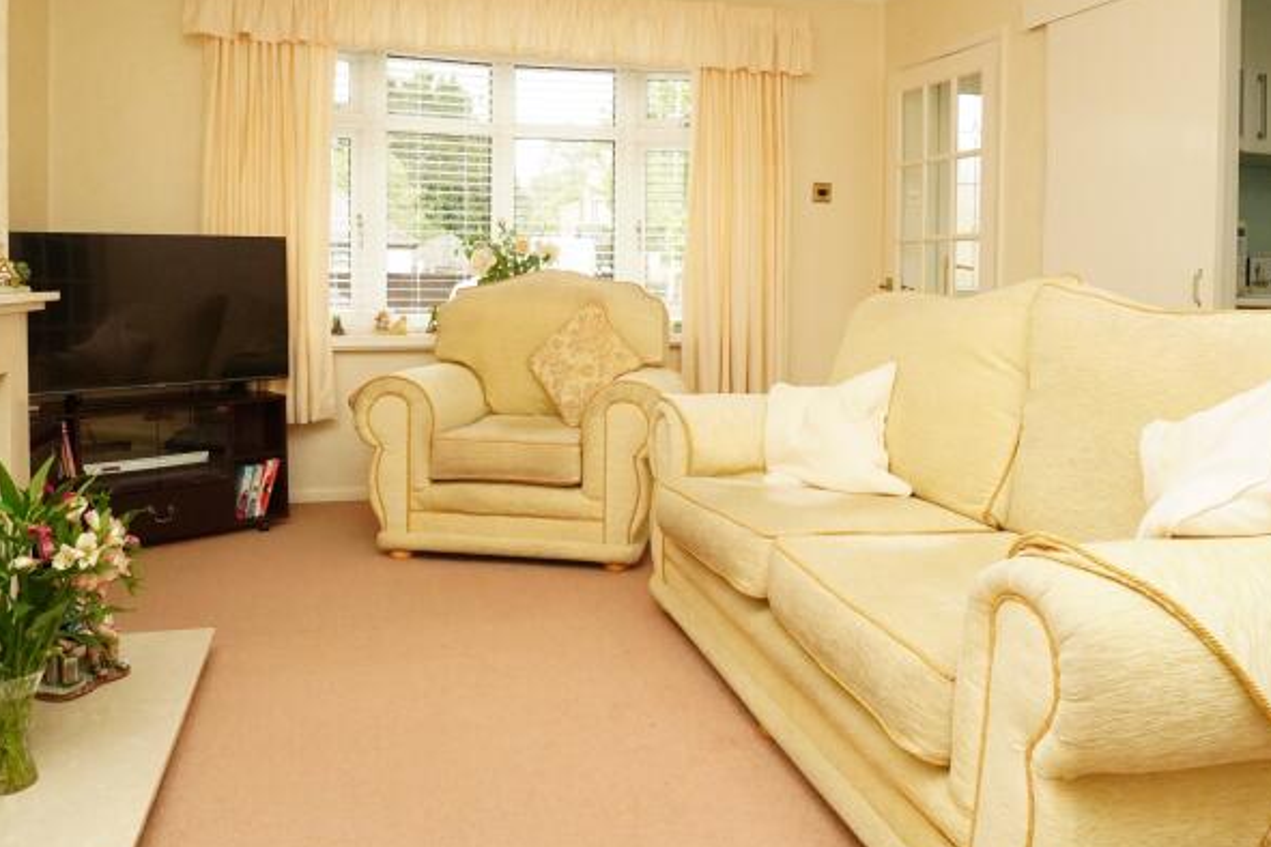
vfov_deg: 48.9
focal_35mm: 26
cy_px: 299
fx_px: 918
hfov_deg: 69.4
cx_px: 647
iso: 3200
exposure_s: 1/160
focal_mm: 10
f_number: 8
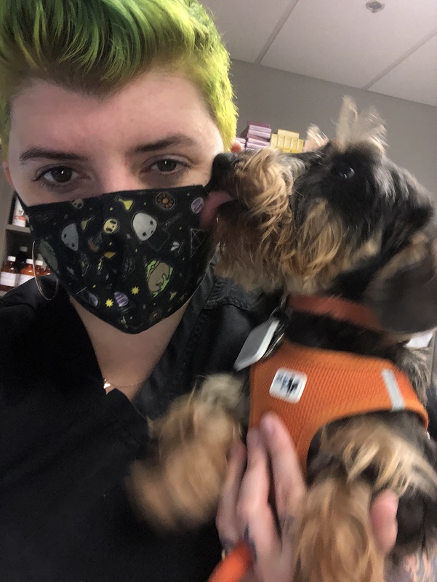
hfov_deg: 44.2
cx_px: 218
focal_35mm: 32
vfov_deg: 56.8
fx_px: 538
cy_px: 291
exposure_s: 1/40
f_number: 2.2
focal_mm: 2.87
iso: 160
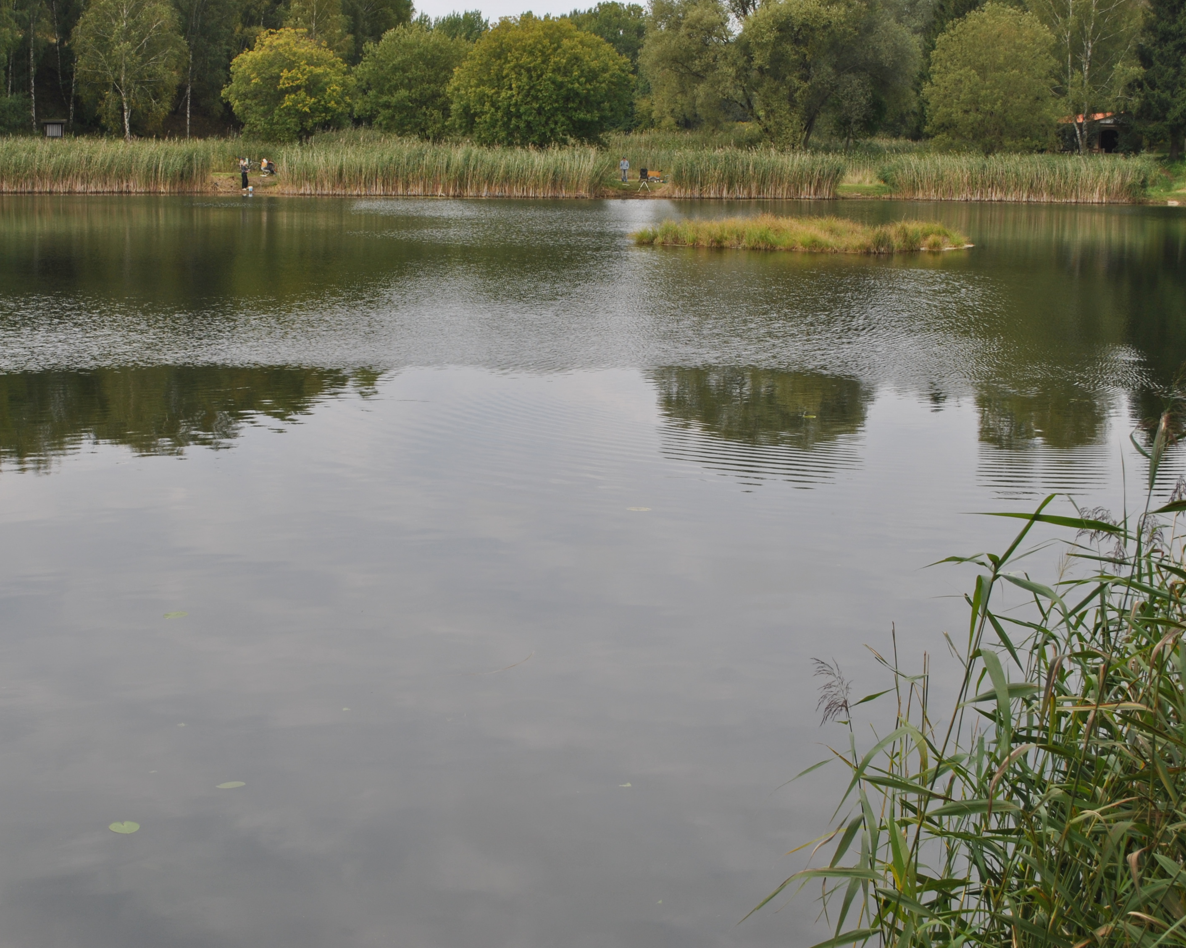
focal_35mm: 58
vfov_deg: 26.2
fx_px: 2036
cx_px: 509
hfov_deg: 32.4
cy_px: 450
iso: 100
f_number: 6.3
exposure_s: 1/160
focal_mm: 30
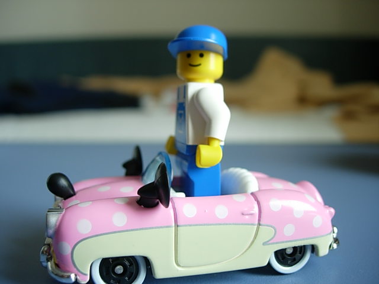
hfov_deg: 49.0
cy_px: 142
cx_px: 190
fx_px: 416
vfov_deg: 37.7
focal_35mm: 38
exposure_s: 1/41.4
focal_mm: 7.8
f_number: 2.8
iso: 64
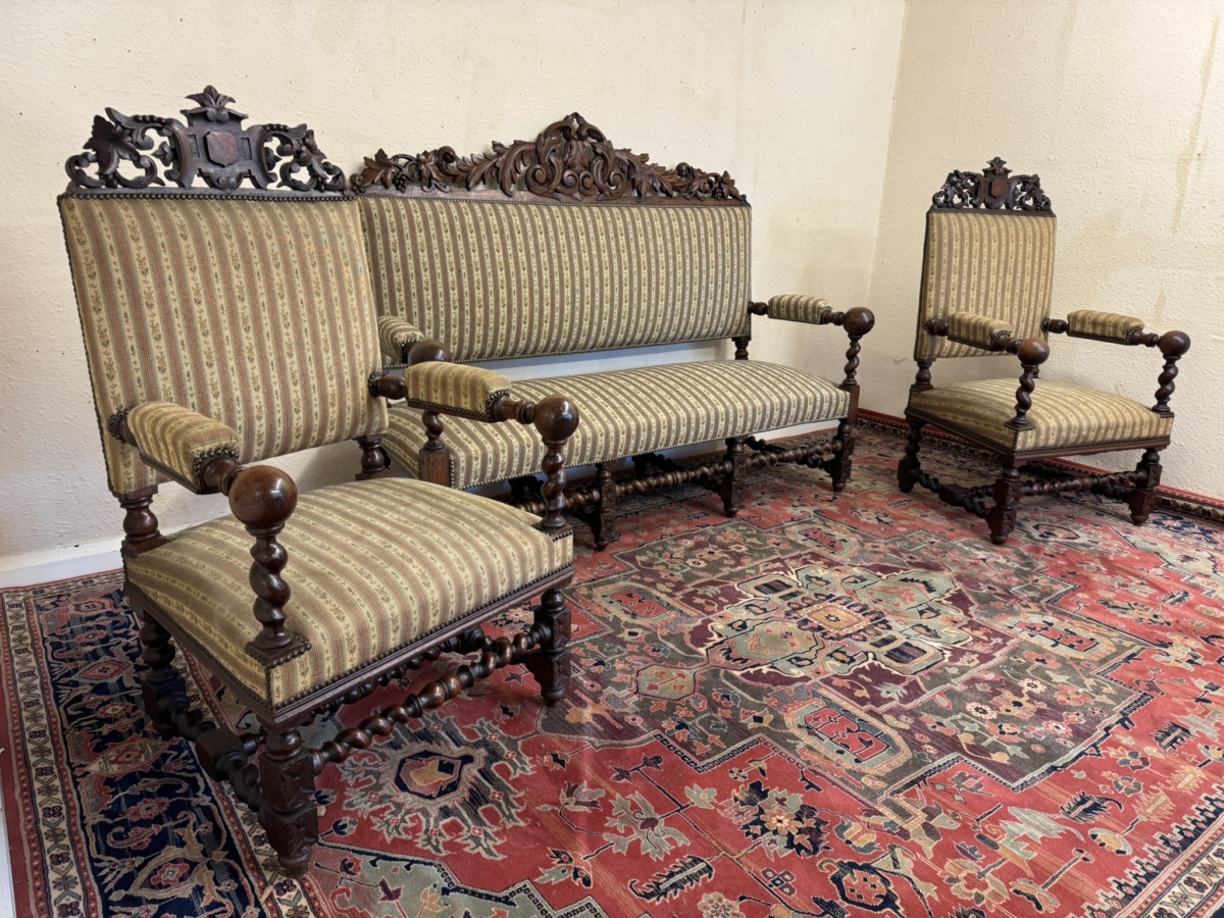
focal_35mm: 24
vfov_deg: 56.8
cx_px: 612
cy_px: 459
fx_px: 849
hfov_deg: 71.6
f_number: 1.78
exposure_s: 1/50
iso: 160
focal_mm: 6.76
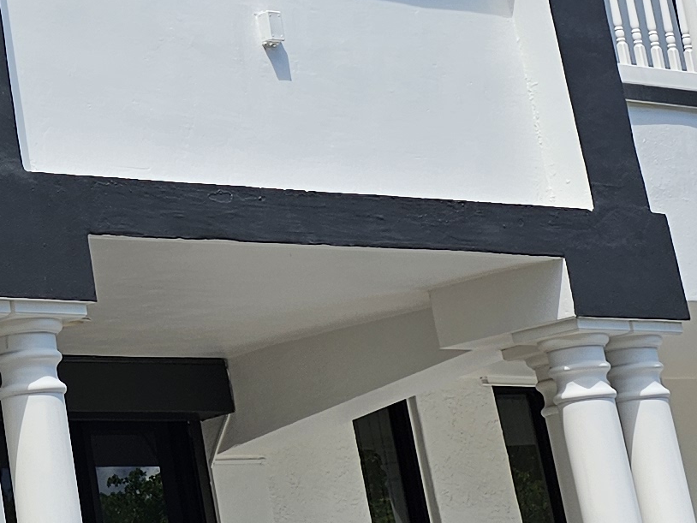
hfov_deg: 16.0
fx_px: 2276
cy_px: 47
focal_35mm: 113
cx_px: -331
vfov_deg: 13.0
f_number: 1.7
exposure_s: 1/720
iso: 10
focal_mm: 6.3
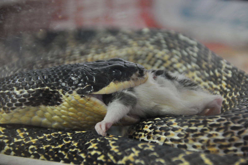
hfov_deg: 7.1
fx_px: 2013
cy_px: 82
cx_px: 124
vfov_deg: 4.7
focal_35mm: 292
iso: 1000
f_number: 5.6
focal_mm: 195
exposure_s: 1/60
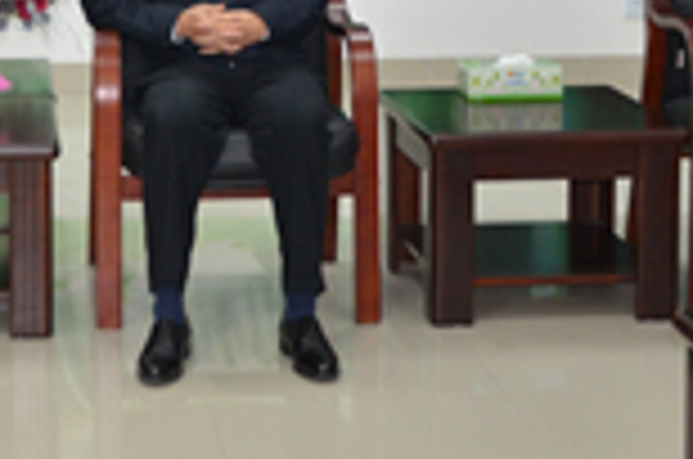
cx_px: 36
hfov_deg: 18.7
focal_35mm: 107
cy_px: -146
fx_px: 2055
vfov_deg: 12.3
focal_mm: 22
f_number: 3.8
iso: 800
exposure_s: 1/60
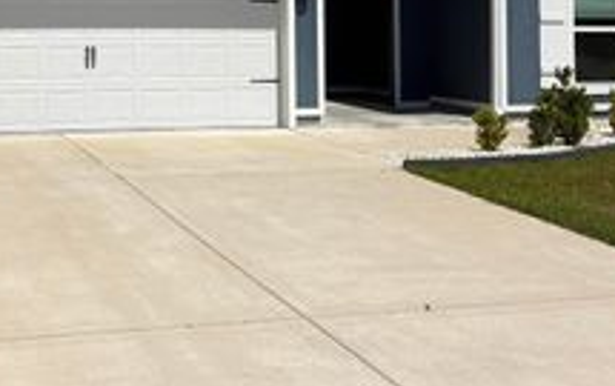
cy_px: -36
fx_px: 1074
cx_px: 134
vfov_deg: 19.5
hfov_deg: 31.2
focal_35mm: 64
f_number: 1.6
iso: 50
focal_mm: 5.96
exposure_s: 1/8850
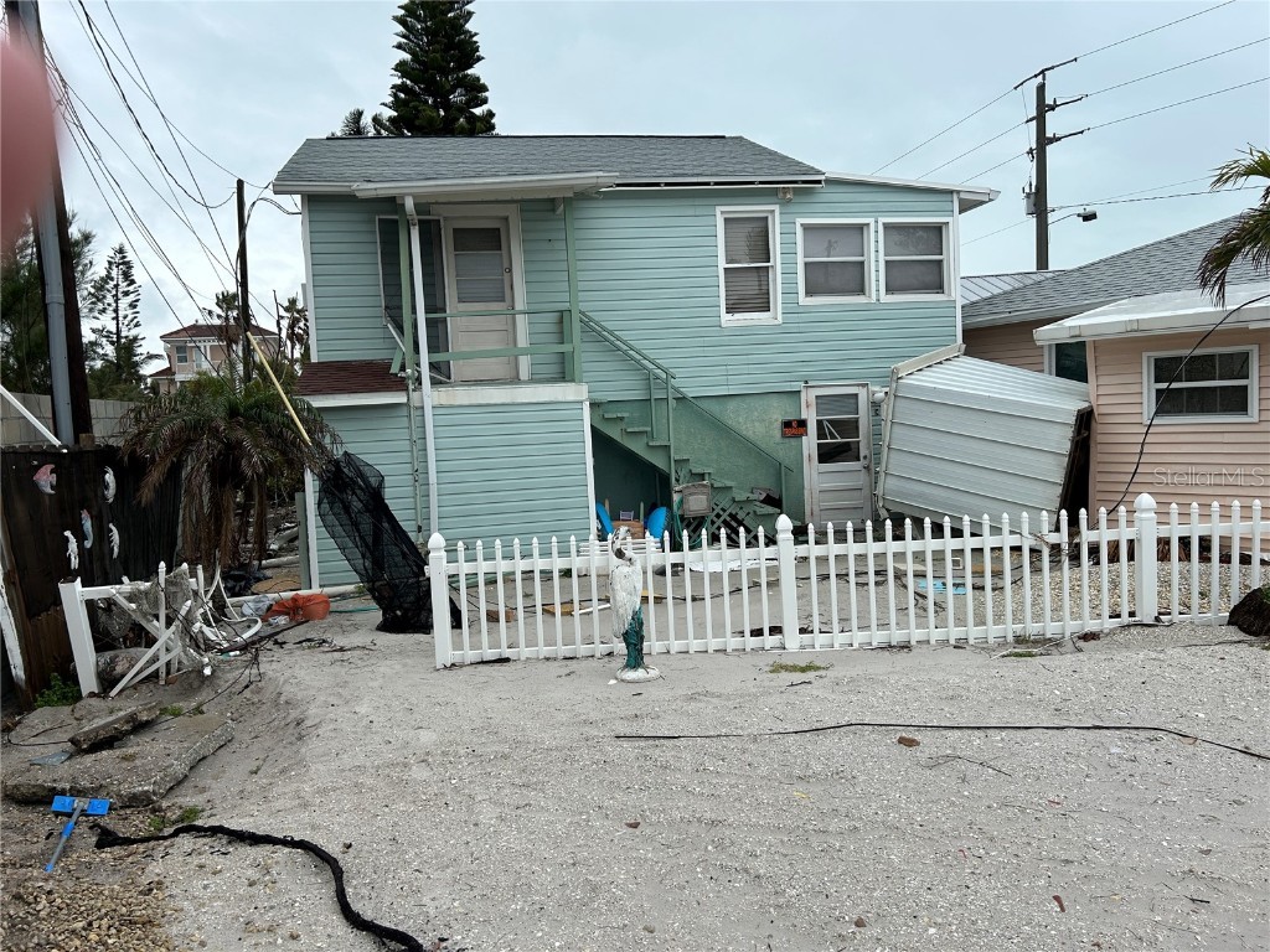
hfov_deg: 67.3
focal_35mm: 26
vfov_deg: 53.1
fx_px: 954
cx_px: 635
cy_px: 476
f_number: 1.5
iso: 50
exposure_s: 1/2915
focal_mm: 5.7
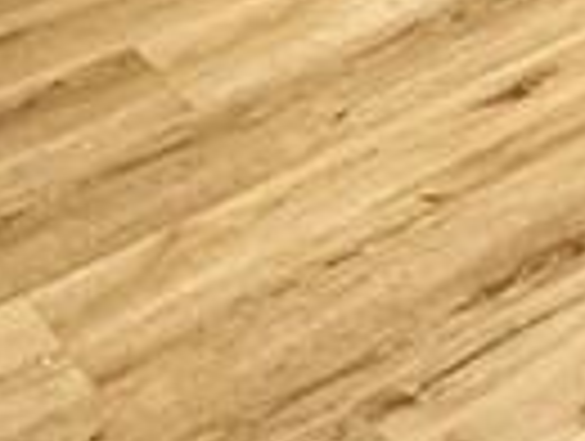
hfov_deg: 14.0
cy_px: -392
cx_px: 1278
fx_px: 1862
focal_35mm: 110
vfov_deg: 12.2
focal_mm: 2.22
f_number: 2.2
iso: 320
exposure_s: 1/60
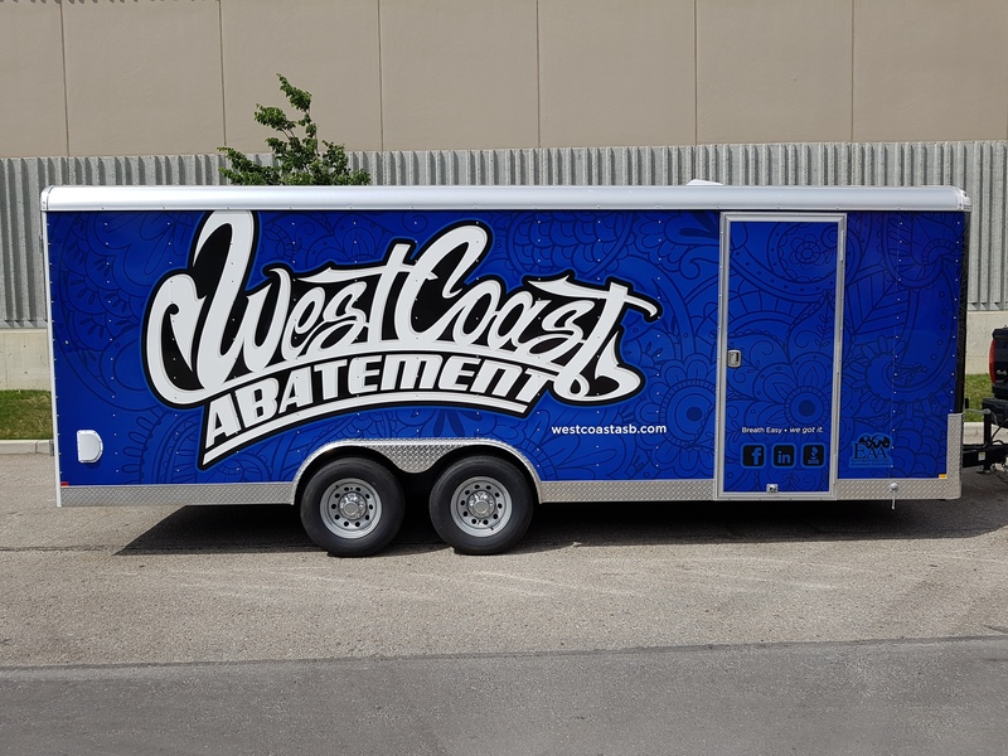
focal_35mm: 26
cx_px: 504
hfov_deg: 67.3
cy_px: 378
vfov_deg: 53.1
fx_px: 757
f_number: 1.7
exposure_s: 1/3536
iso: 50
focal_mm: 4.2
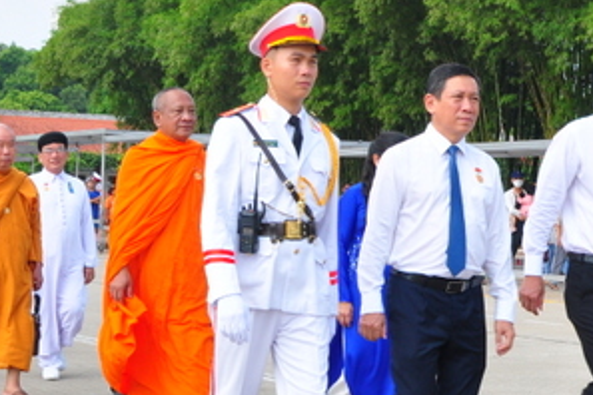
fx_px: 1729
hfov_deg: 19.3
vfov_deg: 13.0
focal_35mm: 105
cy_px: 194
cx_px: 154
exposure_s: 1/100
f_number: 11
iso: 250
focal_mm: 26
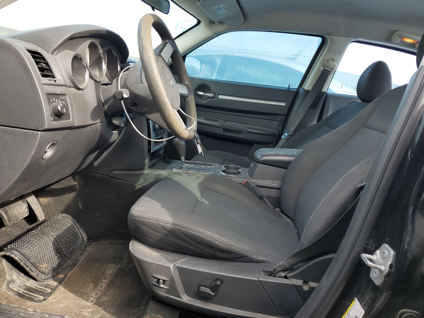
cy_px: 159
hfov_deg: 67.3
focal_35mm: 26
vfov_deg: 53.1
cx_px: 212
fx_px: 318
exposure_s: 1/345
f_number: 1.5
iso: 50
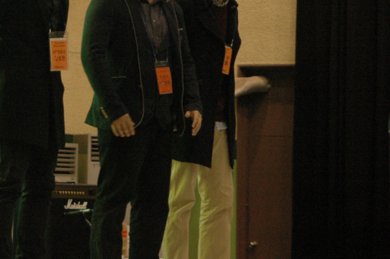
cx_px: -57
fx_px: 1764
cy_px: -37
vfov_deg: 8.3
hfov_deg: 12.4
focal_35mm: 163
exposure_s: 1/80
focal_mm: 46
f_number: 2.8
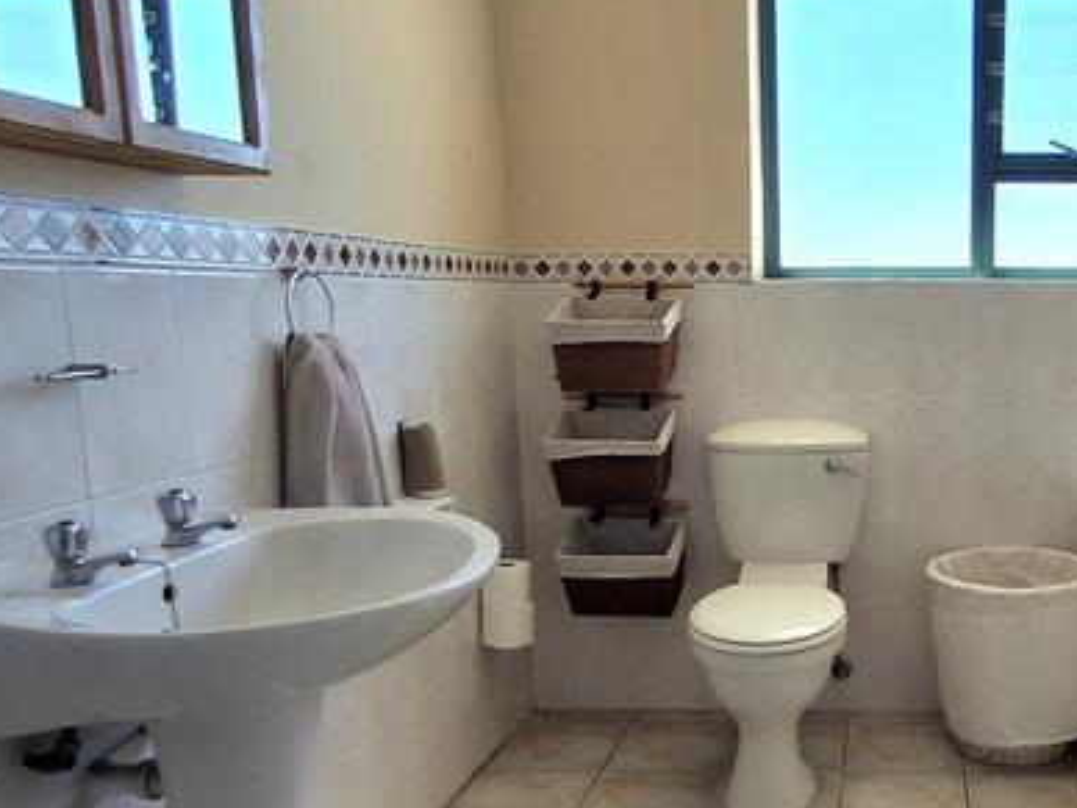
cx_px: 872
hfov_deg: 51.6
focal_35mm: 33
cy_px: 489
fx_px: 1027
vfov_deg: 42.7
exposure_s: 1/263
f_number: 2.2
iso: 40
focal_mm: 1.64
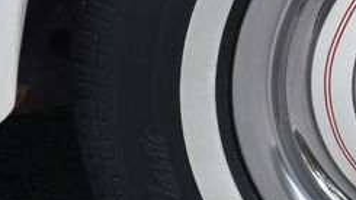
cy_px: 41
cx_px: 462
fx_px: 2912
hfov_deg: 6.9
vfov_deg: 3.9
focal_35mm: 308
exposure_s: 1/500
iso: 320
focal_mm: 75
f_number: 8
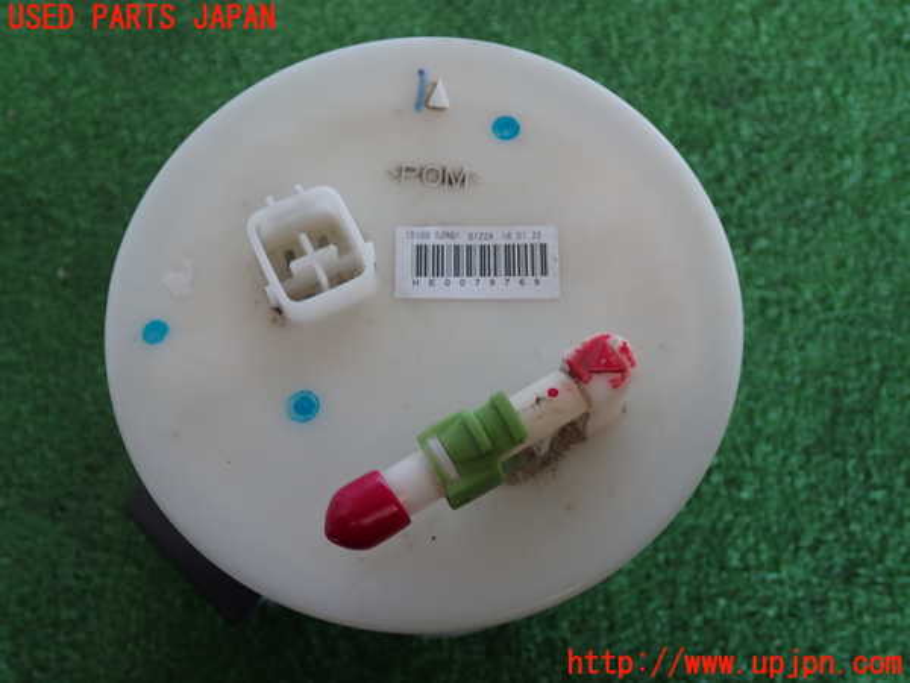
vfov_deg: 37.7
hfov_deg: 49.0
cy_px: 342
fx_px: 999
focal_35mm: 38
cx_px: 455
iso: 200
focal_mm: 6.83
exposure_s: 1/40
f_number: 2.7
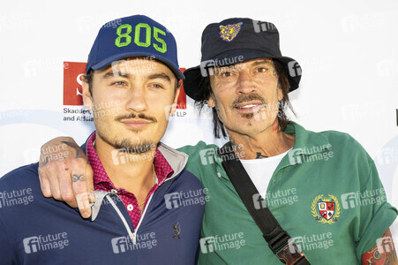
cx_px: 199
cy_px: 132
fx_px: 619
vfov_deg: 24.2
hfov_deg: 35.7
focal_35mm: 56
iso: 200
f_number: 5.6
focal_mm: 56
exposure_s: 1/200
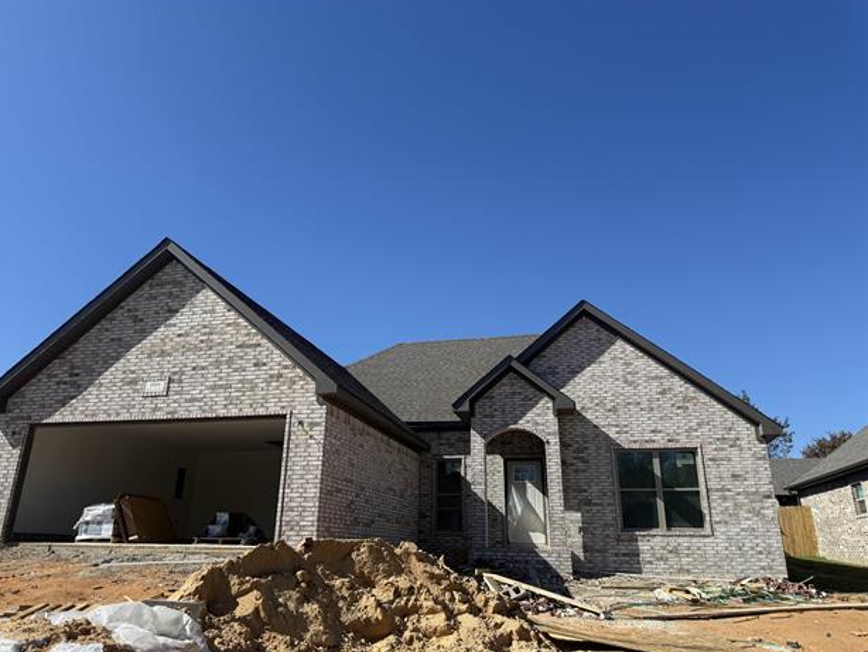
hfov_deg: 69.3
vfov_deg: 54.9
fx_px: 627
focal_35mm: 25
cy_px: 322
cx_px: 417
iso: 80
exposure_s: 1/4673
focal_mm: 6.76
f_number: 1.78
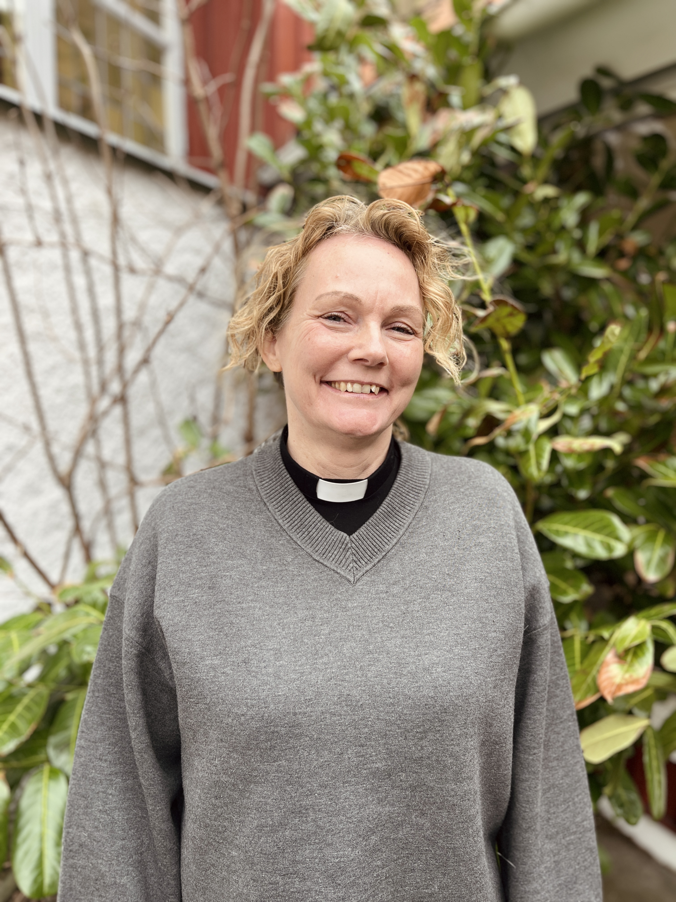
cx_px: 338
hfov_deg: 53.1
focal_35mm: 26
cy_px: 451
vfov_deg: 67.3
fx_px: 677
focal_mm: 5.1
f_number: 1.6
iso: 40
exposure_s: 1/185
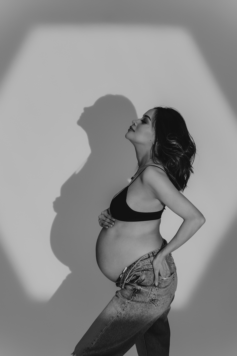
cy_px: 178
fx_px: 741
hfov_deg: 18.2
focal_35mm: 75
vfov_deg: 27.0
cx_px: 118
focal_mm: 75
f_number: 2.8
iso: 1000
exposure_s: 1/200
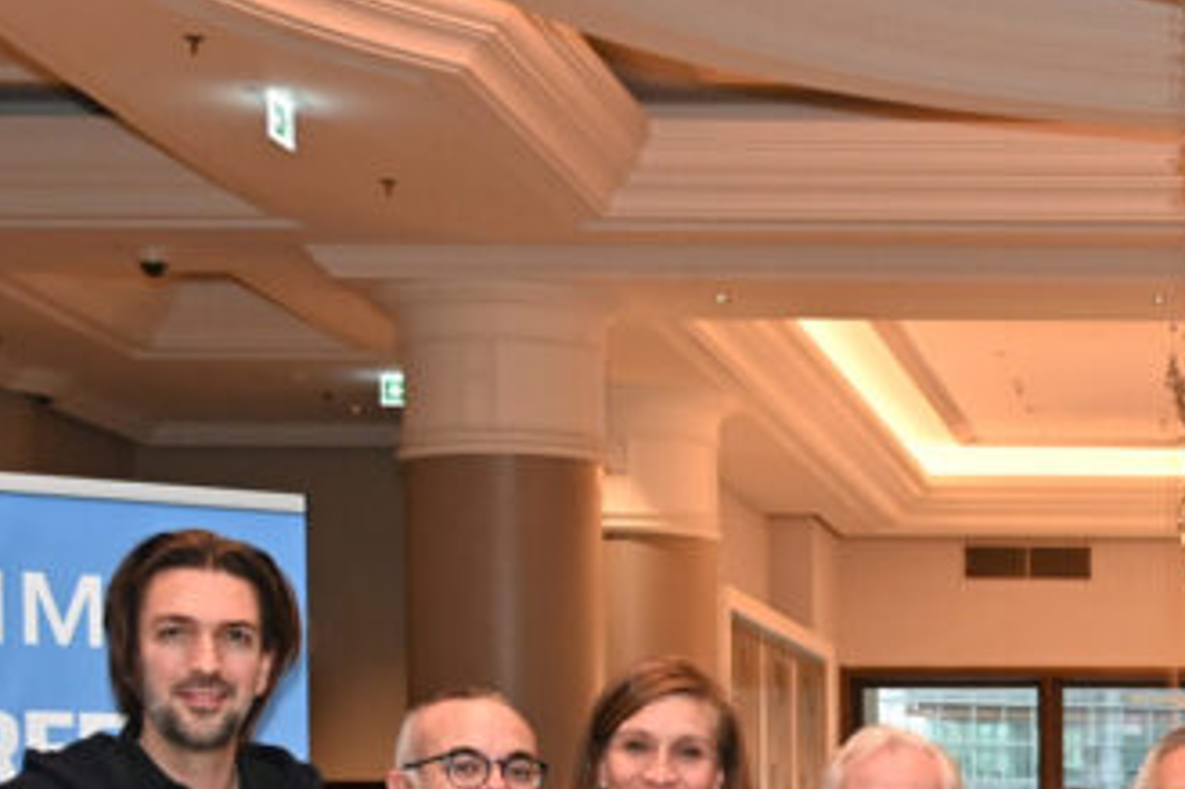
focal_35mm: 109
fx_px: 3586
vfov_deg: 12.0
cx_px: 1466
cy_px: 1187
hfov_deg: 17.8
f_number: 6.3
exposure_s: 1/60
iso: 1600
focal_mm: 35
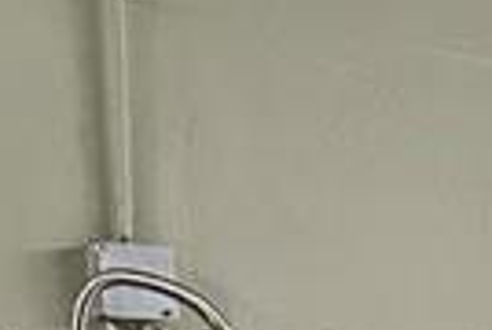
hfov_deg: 8.5
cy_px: 939
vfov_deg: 6.2
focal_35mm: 206
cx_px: 1403
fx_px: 2822
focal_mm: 5.7
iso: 500
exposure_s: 1/60
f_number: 1.5
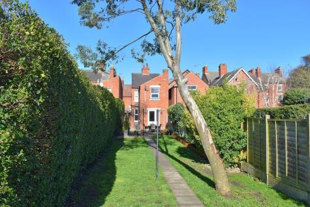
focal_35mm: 30
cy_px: 104
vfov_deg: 43.6
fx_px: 258
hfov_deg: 61.9
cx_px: 155
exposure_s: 1/250
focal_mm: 20
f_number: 8
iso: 140
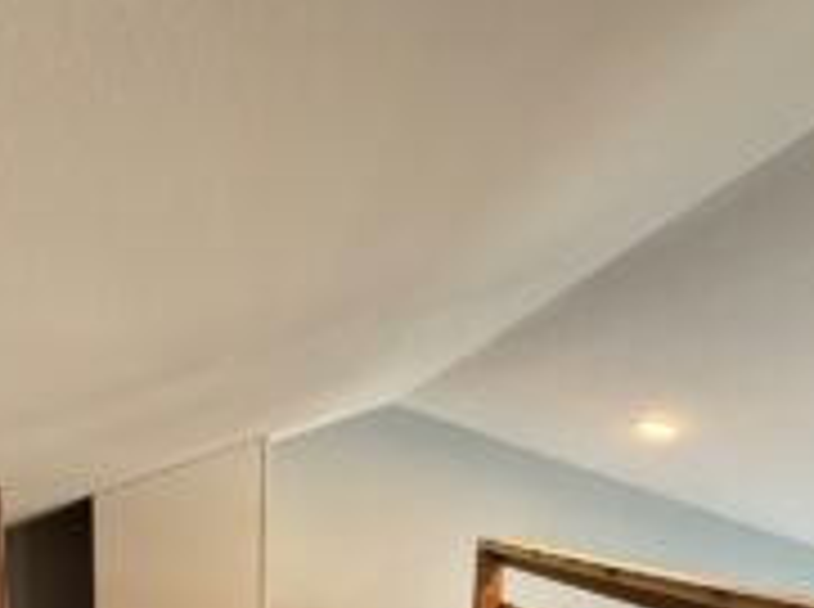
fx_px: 728
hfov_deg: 55.5
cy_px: 635
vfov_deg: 39.0
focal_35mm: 31
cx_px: 198
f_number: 2.2
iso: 320
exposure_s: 1/60
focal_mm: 2.22
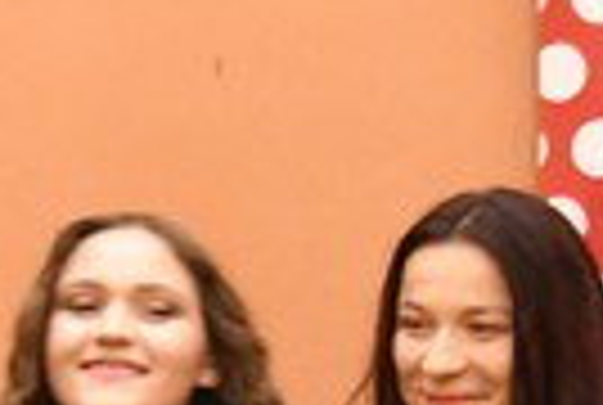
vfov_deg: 1.8
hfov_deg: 2.7
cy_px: 961
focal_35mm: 776
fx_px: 13027
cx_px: 81
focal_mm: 85
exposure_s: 1/50
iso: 5000
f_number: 5
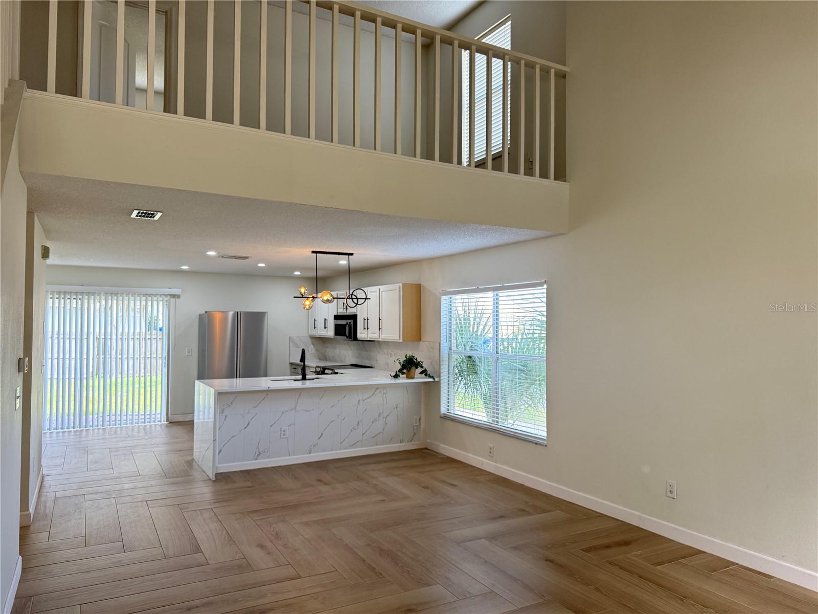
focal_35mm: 24
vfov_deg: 56.8
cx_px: 409
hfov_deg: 71.6
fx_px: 567
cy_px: 307
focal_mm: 6.76
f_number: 1.78
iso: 250
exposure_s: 1/120
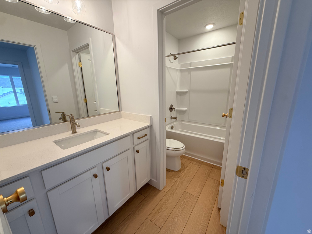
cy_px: 117
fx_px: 126
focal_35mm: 14
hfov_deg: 102.1
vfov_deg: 85.7
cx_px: 156
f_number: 2.2
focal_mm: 2.22
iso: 80
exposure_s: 1/120
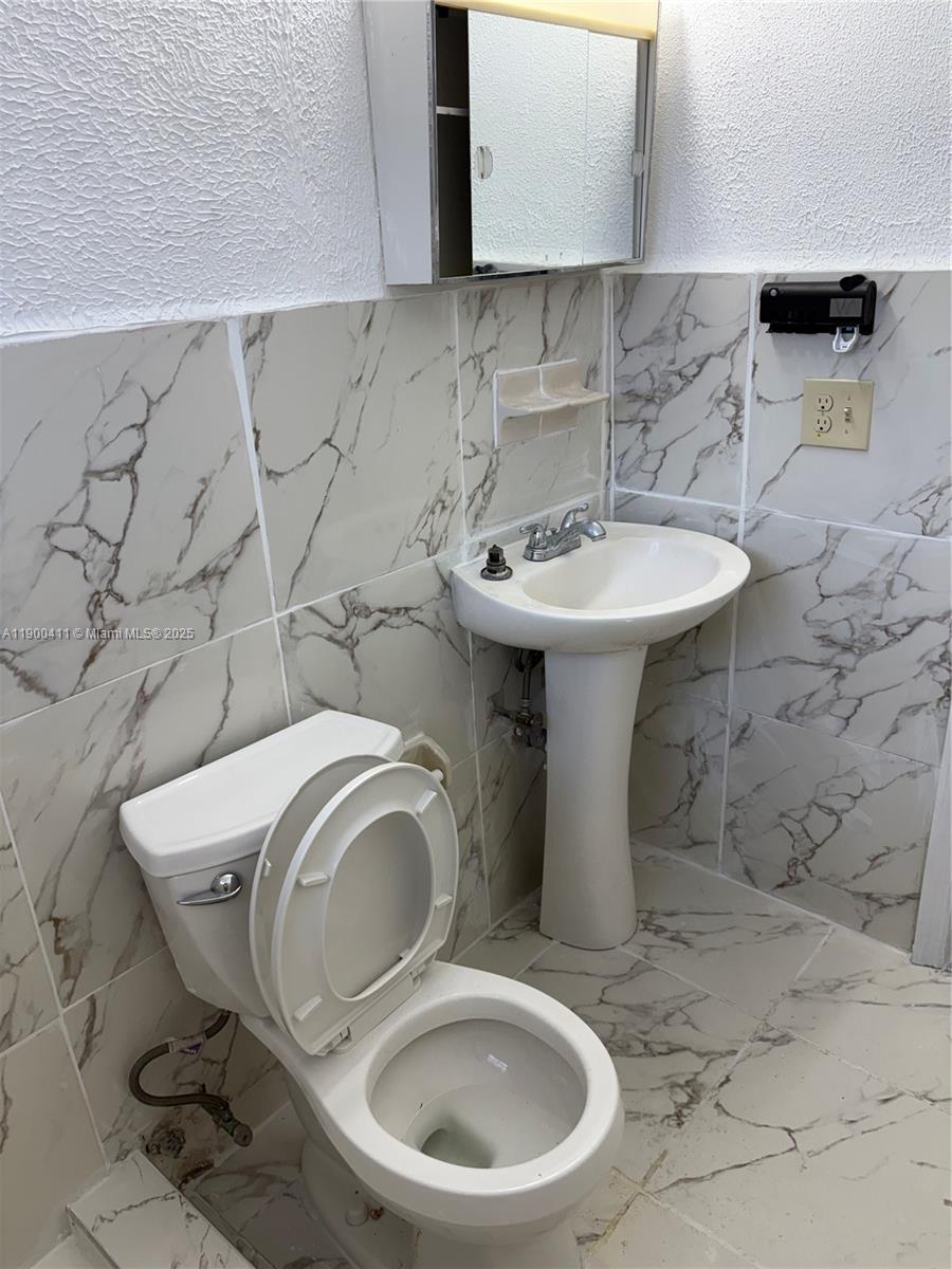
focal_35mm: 26
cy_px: 634
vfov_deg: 67.3
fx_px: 953
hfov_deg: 53.1
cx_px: 476
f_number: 1.6
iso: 50
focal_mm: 5.96
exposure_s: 1/120
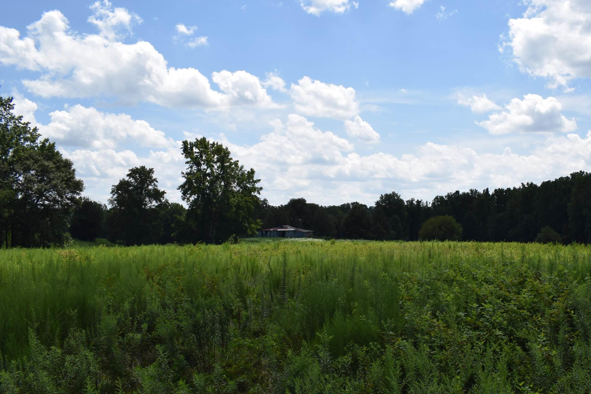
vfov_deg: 37.7
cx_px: 377
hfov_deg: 53.7
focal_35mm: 35
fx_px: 575
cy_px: 241
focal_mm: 18
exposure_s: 1/200
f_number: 10
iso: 100
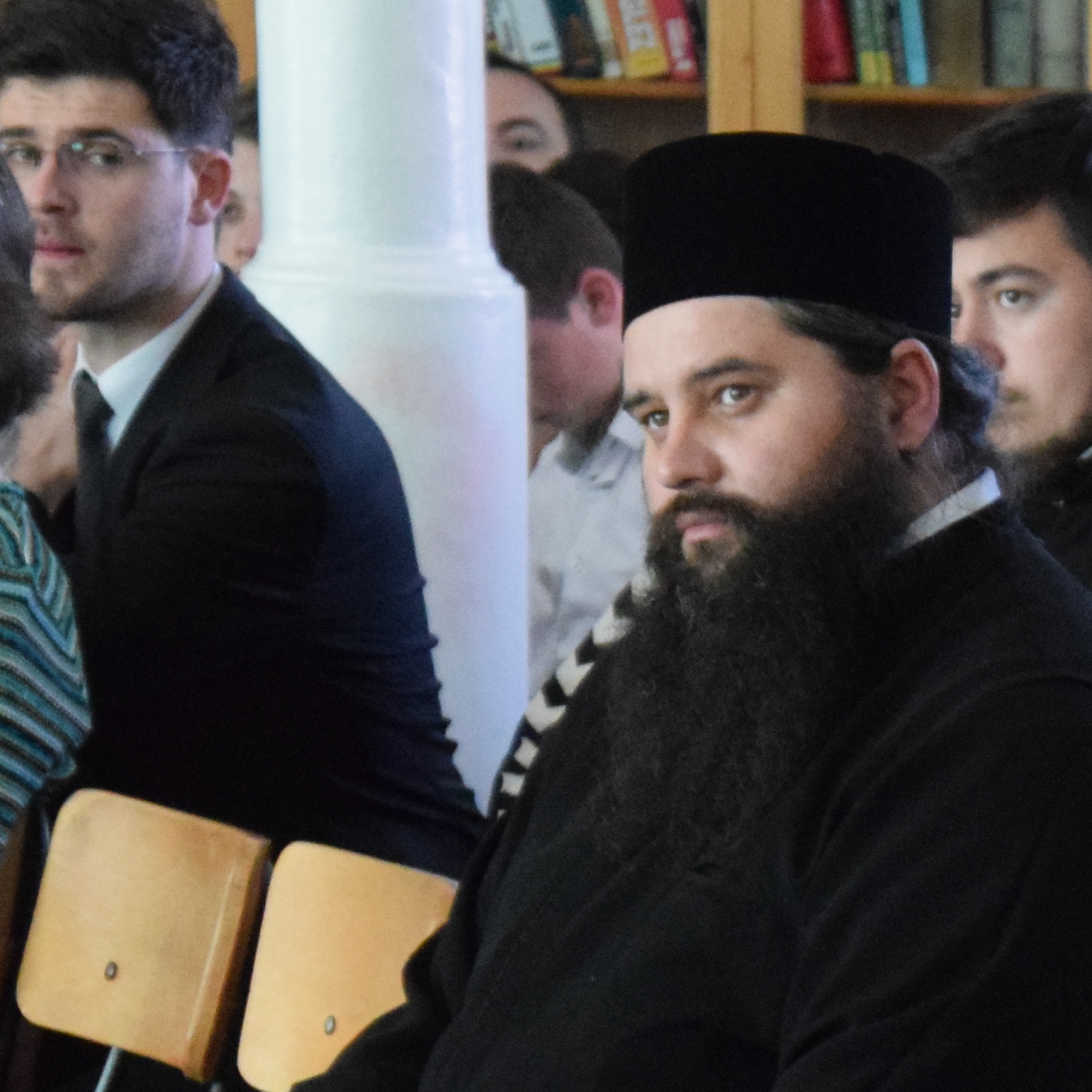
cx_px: 1867
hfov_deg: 5.3
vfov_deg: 5.3
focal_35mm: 326
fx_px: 11635
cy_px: 1417
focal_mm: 62
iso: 4000
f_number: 6.3
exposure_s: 1/60
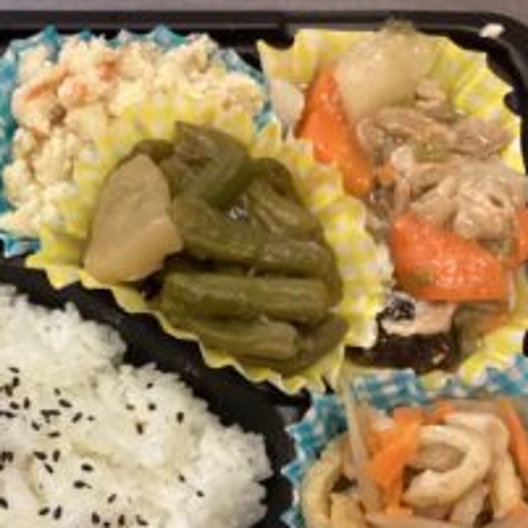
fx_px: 880
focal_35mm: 51
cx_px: 109
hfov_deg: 32.5
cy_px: 338
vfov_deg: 33.2
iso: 250
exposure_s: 1/60
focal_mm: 3.3
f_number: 2.4
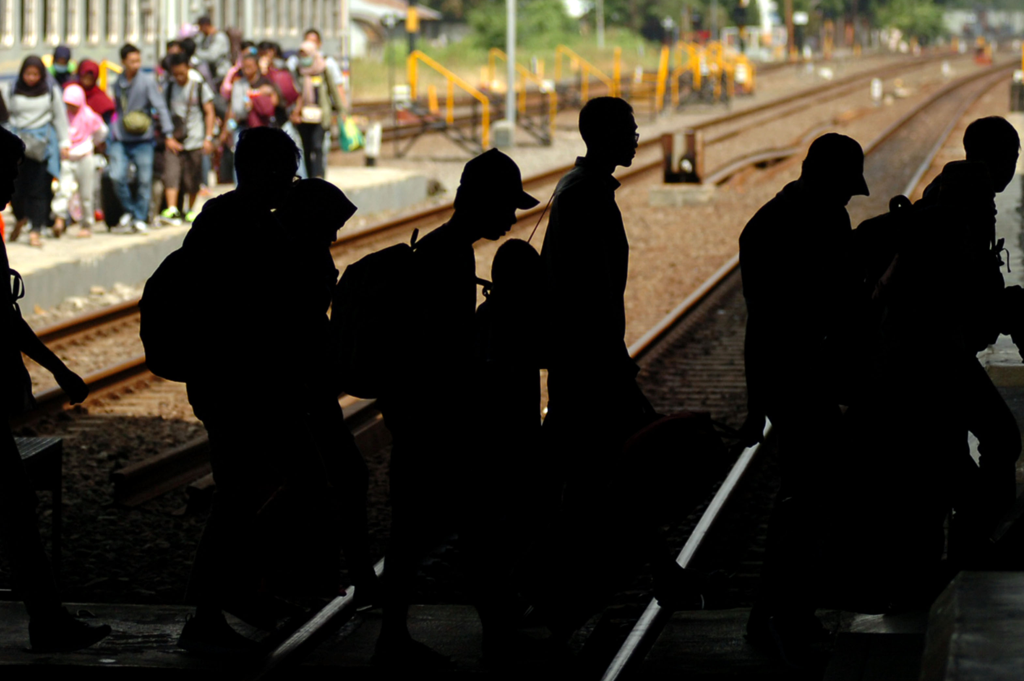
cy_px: 273
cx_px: 444
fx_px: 6083
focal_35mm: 214
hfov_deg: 9.6
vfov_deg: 6.4
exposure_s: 1/5000
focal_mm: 112
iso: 500
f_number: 2.8
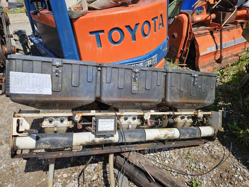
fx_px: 165
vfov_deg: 58.9
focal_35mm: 23
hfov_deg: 73.9
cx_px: 124
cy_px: 94
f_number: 1.8
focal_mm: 5.4
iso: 25
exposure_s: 1/2192
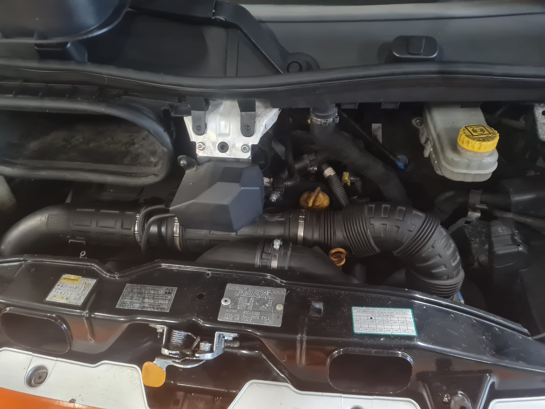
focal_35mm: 26
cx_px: 272
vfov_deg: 53.1
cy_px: 204
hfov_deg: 67.3
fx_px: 409
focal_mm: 5.4
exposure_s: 1/25
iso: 1000
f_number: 1.8
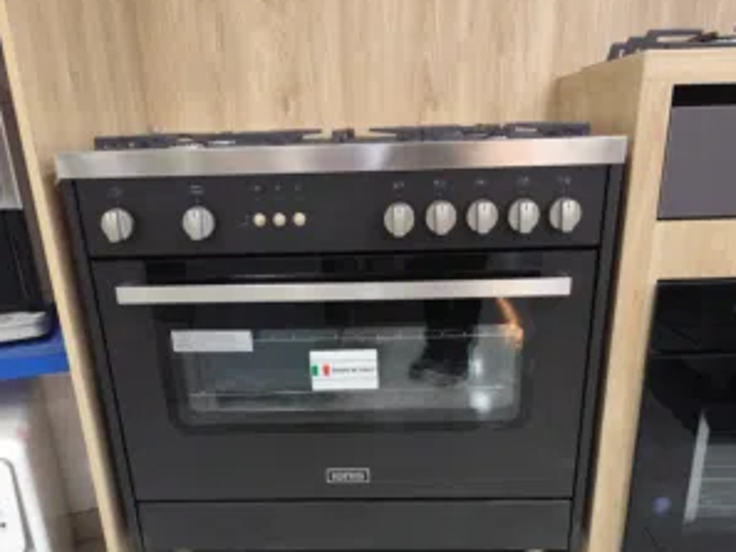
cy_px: 418
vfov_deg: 43.9
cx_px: 369
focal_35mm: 31
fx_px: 659
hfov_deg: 58.3
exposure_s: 1/33.3
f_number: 1.65
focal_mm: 6.14
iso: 1000
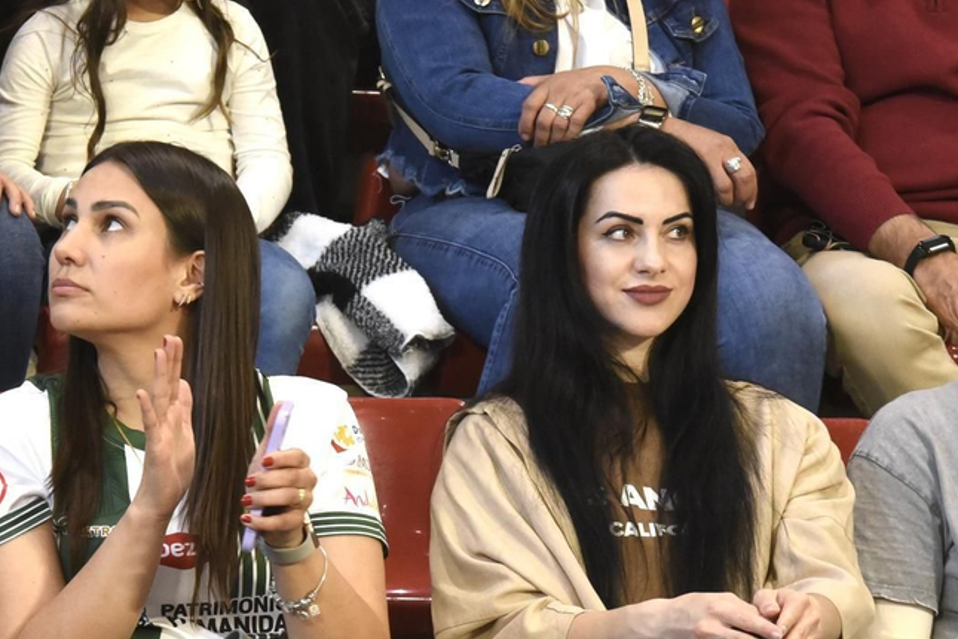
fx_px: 10564
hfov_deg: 5.2
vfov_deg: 3.5
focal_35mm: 397
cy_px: 287
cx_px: 193
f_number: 6.3
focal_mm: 160
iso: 3600
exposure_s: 1/160
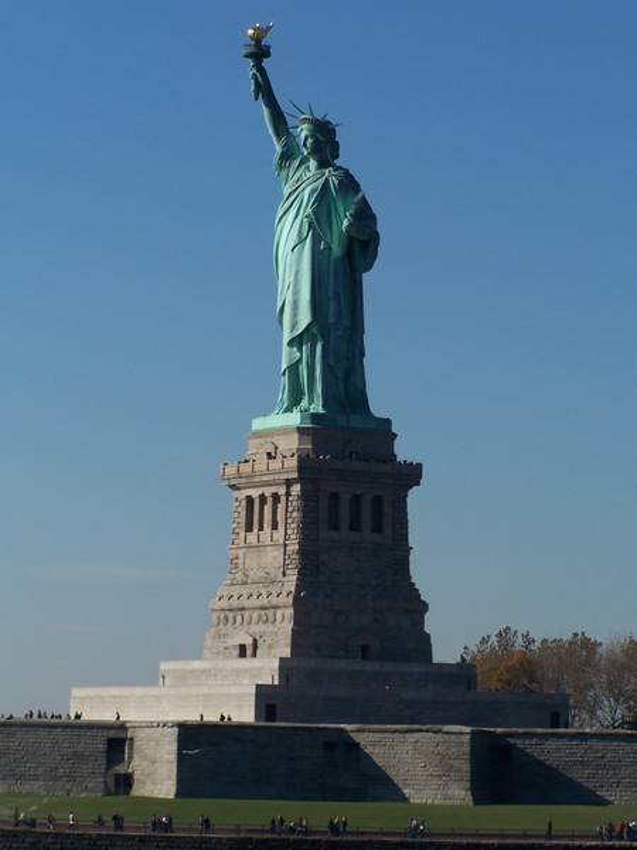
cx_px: 318
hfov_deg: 10.7
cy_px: 425
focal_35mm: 139
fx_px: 3410
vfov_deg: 14.2
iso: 80
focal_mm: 23.1
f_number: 6.3
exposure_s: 1/500
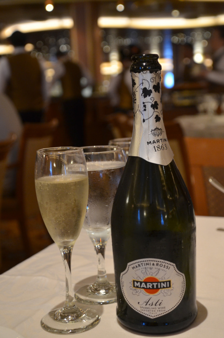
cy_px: 169
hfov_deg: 25.6
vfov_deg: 37.9
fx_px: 493
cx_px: 112
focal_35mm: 52
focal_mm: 35
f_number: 4.2
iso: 1100
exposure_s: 1/30
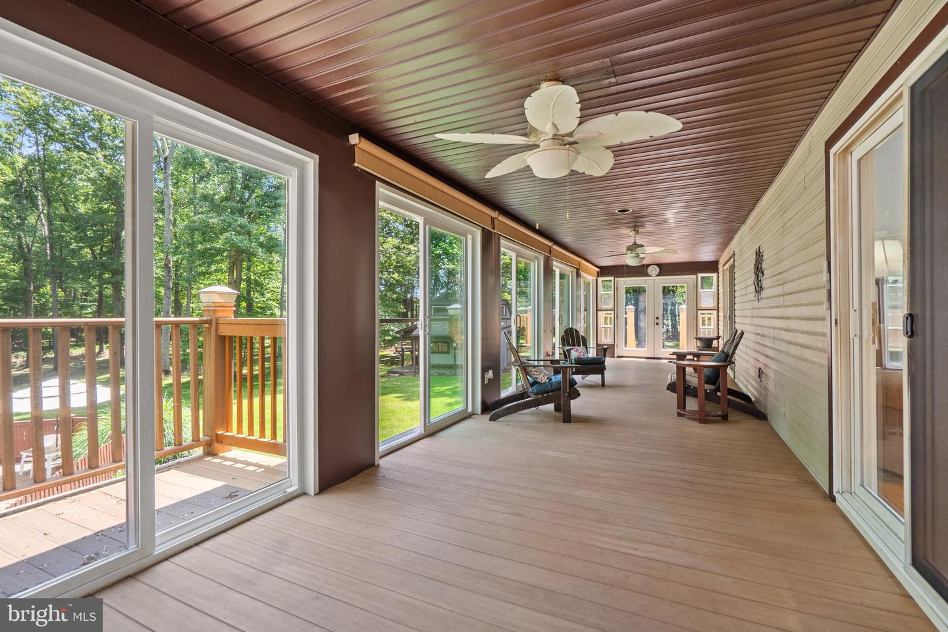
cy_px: 316
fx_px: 421
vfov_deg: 73.7
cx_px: 474
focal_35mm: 16
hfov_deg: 96.7
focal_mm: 16
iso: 500
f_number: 8
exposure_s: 1/13
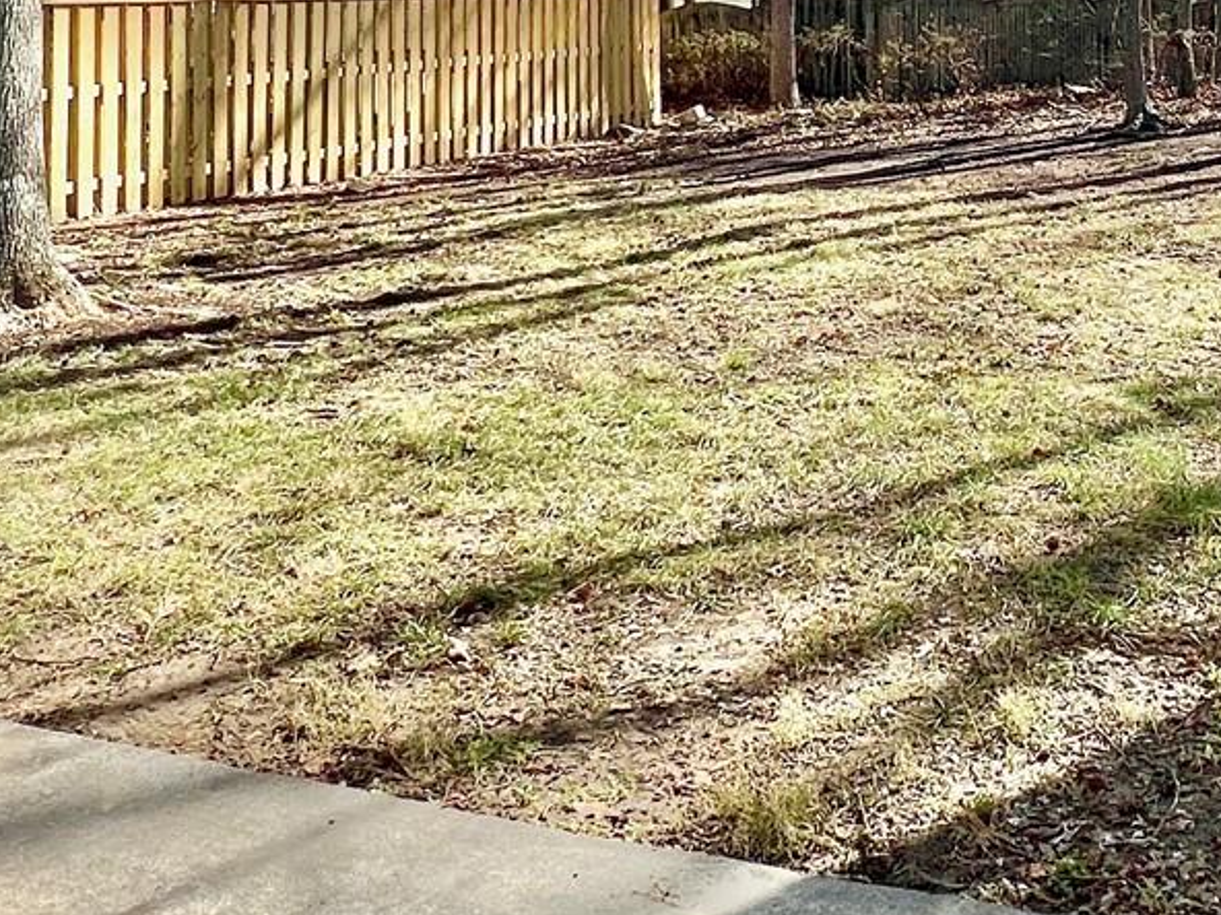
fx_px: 1587
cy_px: -19
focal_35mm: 45
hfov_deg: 40.6
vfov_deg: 29.8
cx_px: 947
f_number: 1.8
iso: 32
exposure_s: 1/1263
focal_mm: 1.57
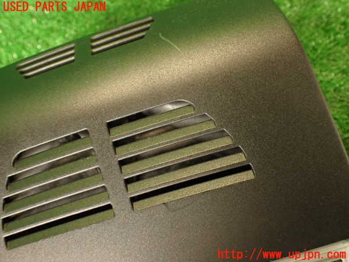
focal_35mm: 32
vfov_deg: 44.2
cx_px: 174
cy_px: 131
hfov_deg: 56.8
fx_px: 323
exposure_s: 1/30
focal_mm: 5.79
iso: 250
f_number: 2.4
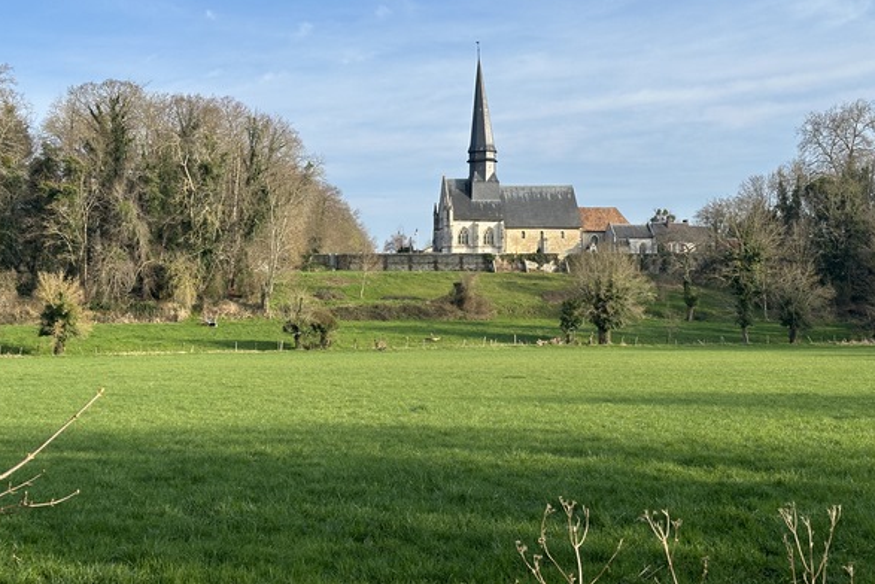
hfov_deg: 38.9
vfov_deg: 26.5
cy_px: 253
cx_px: 440
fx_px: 1240
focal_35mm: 51
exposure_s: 1/2469
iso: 64
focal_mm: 6.86
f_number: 1.78
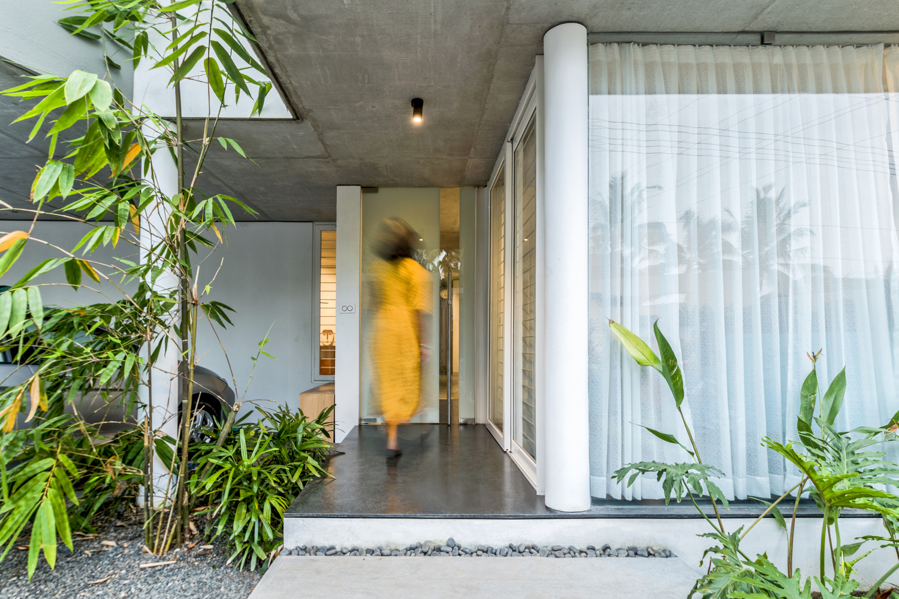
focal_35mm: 18
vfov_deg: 67.4
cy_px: 300
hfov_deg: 90.0
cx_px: 450
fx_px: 449
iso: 160
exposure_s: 1/2
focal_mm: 12
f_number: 8
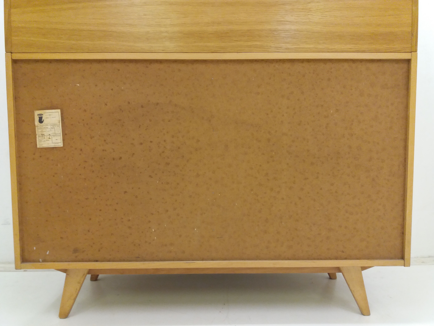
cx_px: 217
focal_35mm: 28
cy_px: 163
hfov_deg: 63.4
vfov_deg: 49.7
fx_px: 351
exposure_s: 1/25
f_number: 1.9
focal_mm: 3.7
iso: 160
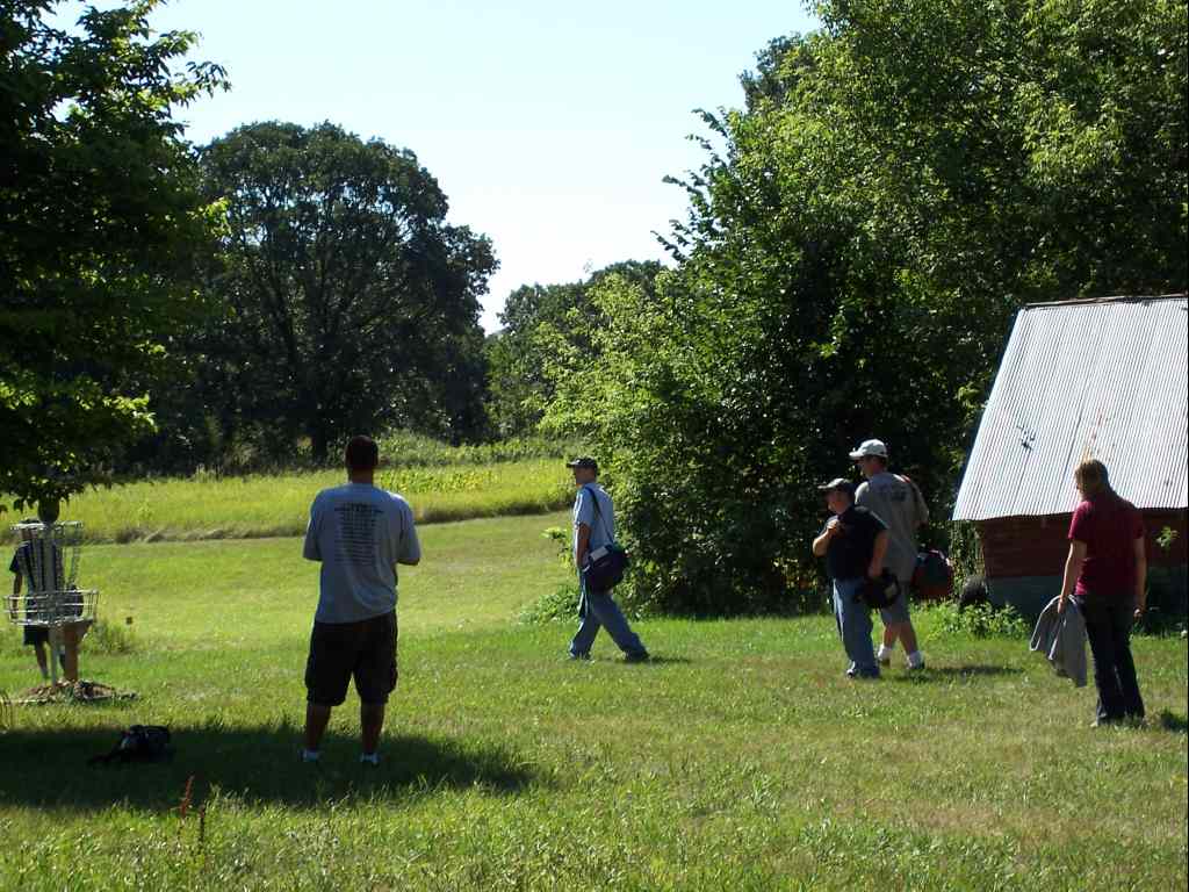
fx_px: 3504
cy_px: 446
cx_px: 594
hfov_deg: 19.3
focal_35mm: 102
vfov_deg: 14.5
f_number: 4.6
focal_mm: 16.8
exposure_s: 1/350
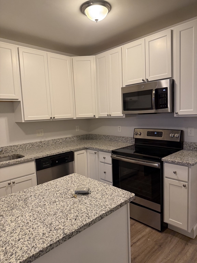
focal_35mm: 24
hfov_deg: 56.8
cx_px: 98
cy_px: 132
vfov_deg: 71.6
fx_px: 182
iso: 200
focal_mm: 6.76
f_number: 1.78
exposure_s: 1/120
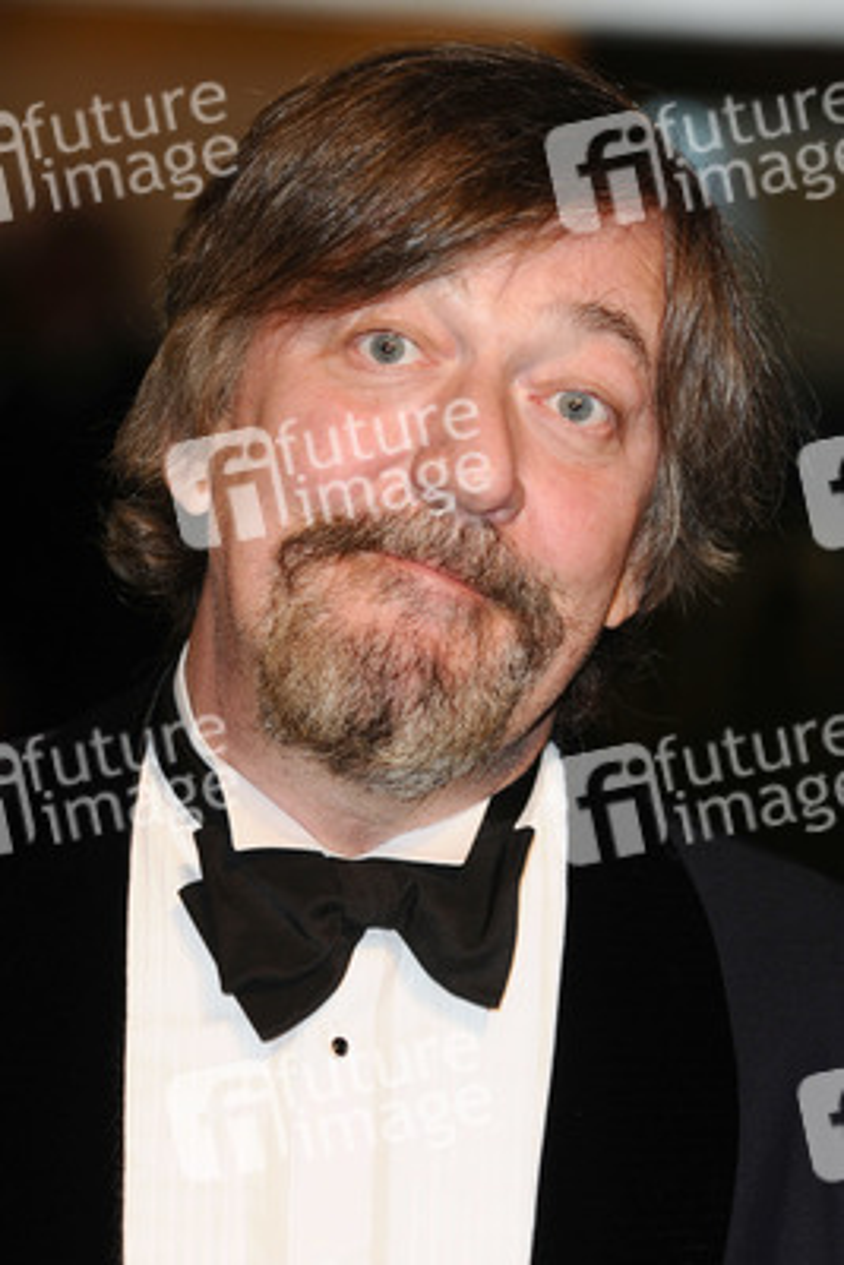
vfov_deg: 8.9
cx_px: 422
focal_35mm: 232
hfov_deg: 5.9
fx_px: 8169
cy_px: 632
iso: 320
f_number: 4.5
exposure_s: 1/200
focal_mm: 155
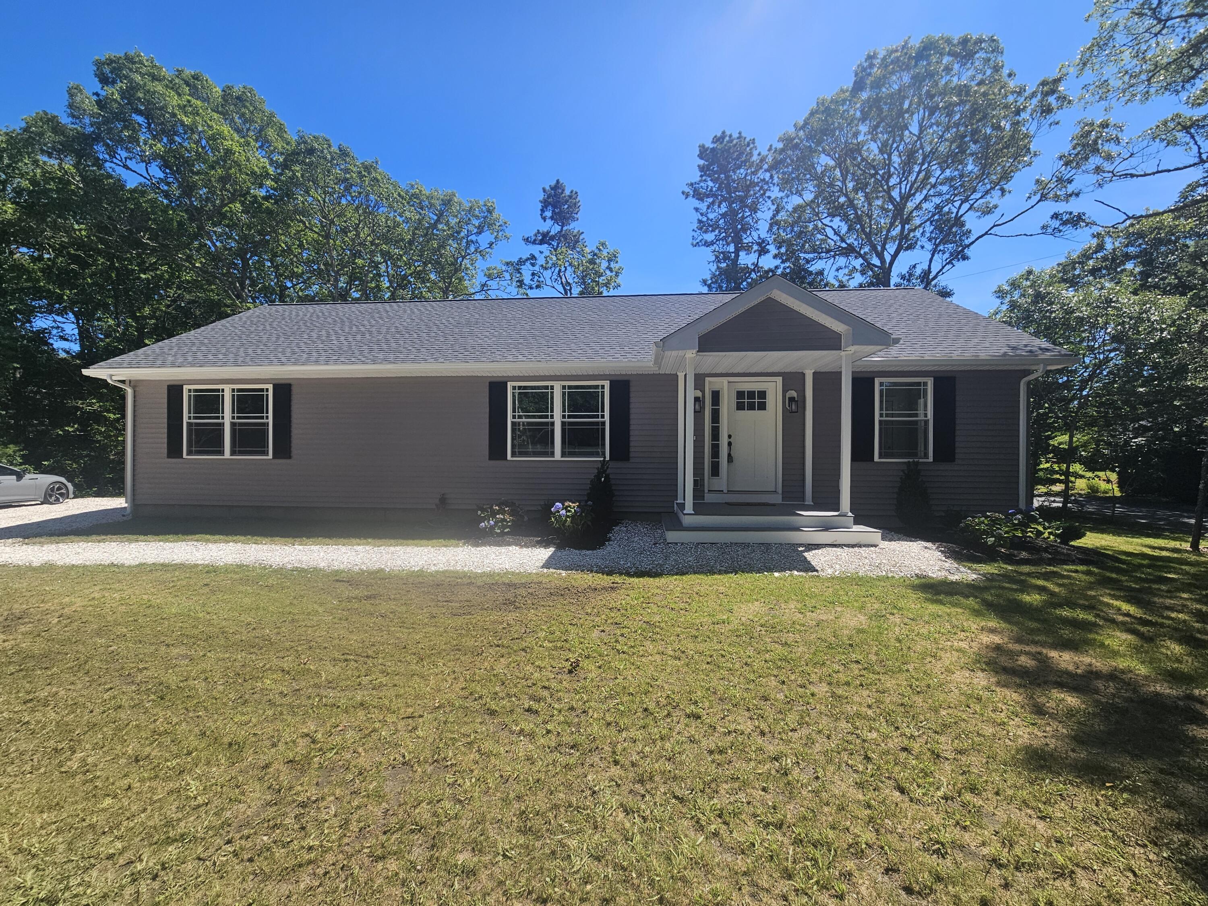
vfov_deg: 89.9
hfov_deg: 106.2
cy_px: 453
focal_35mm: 13
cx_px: 604
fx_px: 454
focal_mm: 2.2
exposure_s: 1/1384
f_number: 2.2
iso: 50
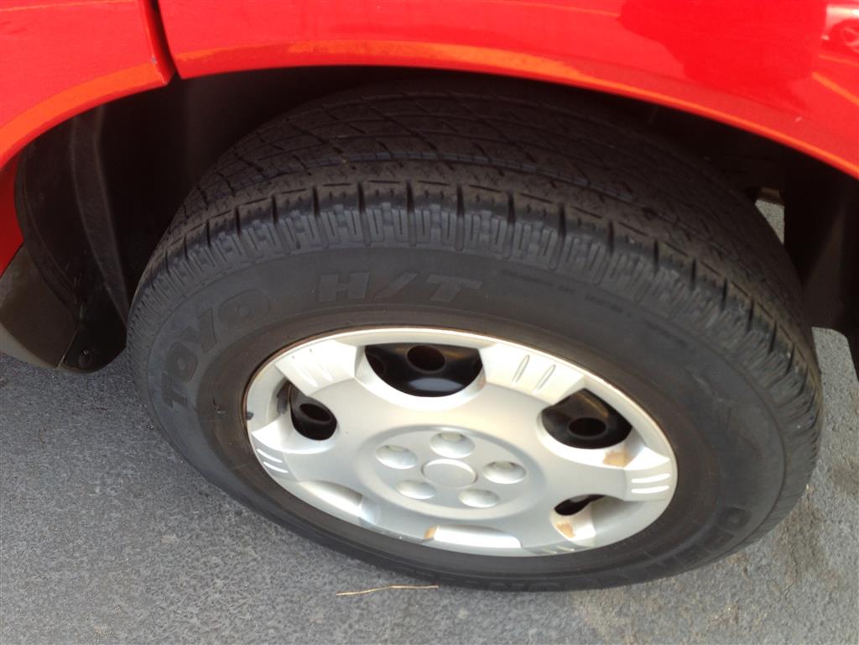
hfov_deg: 55.4
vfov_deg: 42.9
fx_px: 819
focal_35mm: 33
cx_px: 430
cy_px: 322
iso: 50
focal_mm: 4.13
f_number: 2.4
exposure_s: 1/120
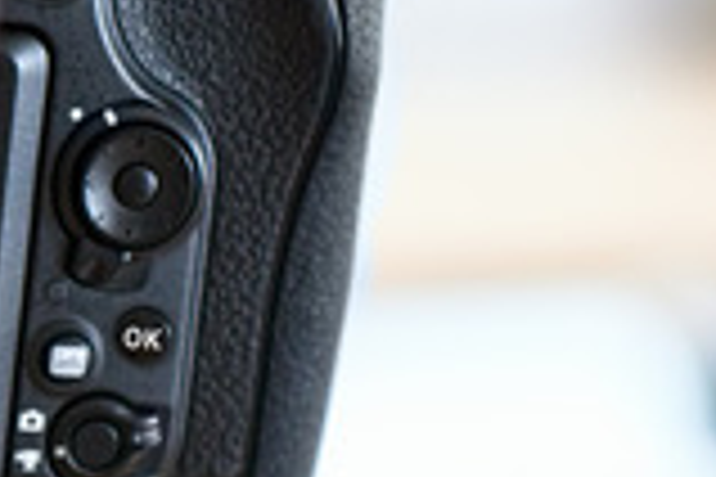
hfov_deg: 4.8
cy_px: -63
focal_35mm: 418
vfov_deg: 3.3
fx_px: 8313
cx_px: -815
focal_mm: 85
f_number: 2.5
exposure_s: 1/250
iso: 1250
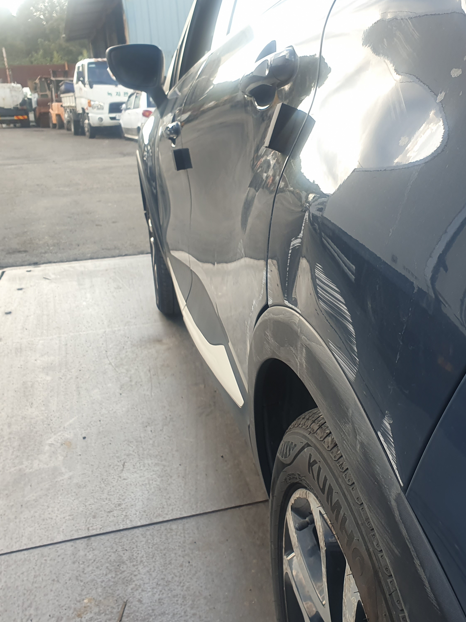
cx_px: 312
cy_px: 309
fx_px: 628
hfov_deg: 40.2
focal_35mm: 35
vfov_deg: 52.6
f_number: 2.4
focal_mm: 4.32
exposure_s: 1/161
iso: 50
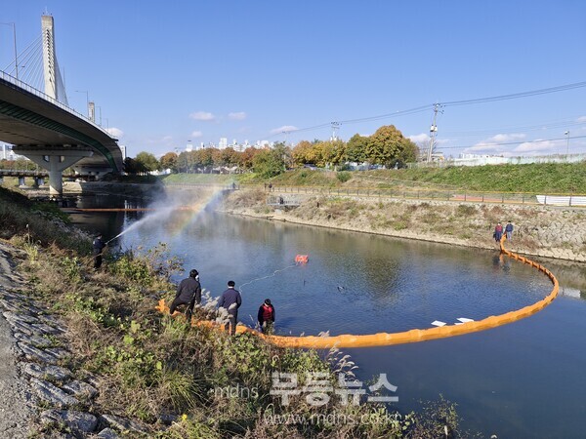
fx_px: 389
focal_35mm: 23
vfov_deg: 58.9
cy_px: 220
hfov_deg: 73.9
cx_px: 293
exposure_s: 1/12658
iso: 50
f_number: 1.8
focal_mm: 5.54
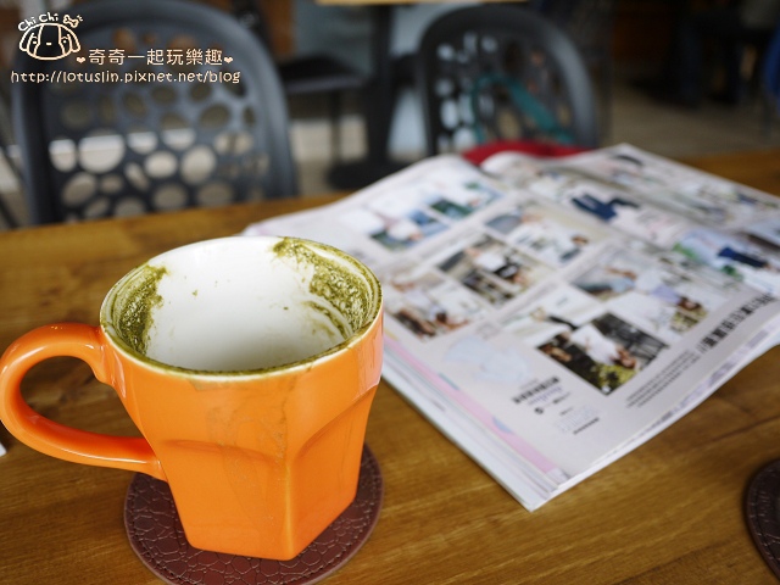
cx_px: 390
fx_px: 631
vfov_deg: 49.7
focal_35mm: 28
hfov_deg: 63.4
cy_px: 292
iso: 100
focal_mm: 14
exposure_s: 1/100
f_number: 2.5
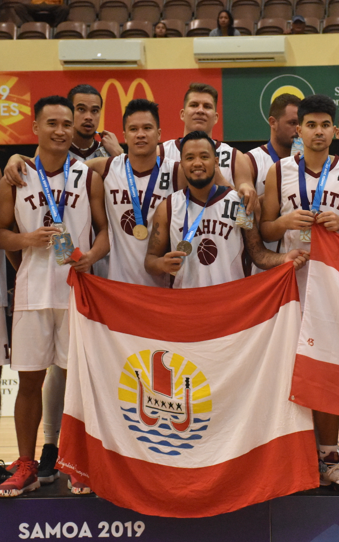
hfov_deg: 10.9
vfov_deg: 17.4
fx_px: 1774
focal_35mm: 120
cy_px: 271
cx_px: 299
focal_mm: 52
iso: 5000
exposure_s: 1/200
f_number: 4.8
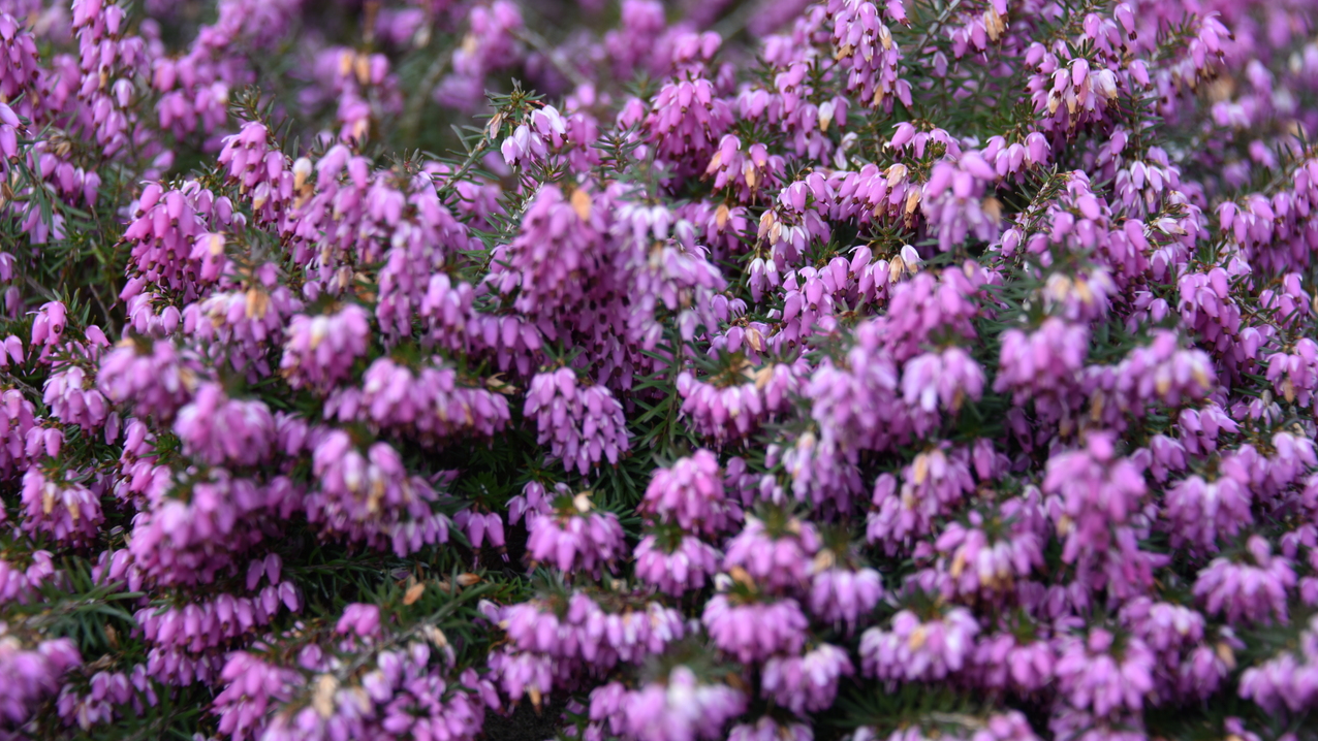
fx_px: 2866
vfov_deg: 14.7
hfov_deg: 25.9
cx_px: 658
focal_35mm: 82
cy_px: 357
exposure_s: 1/160
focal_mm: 78
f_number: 5
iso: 160
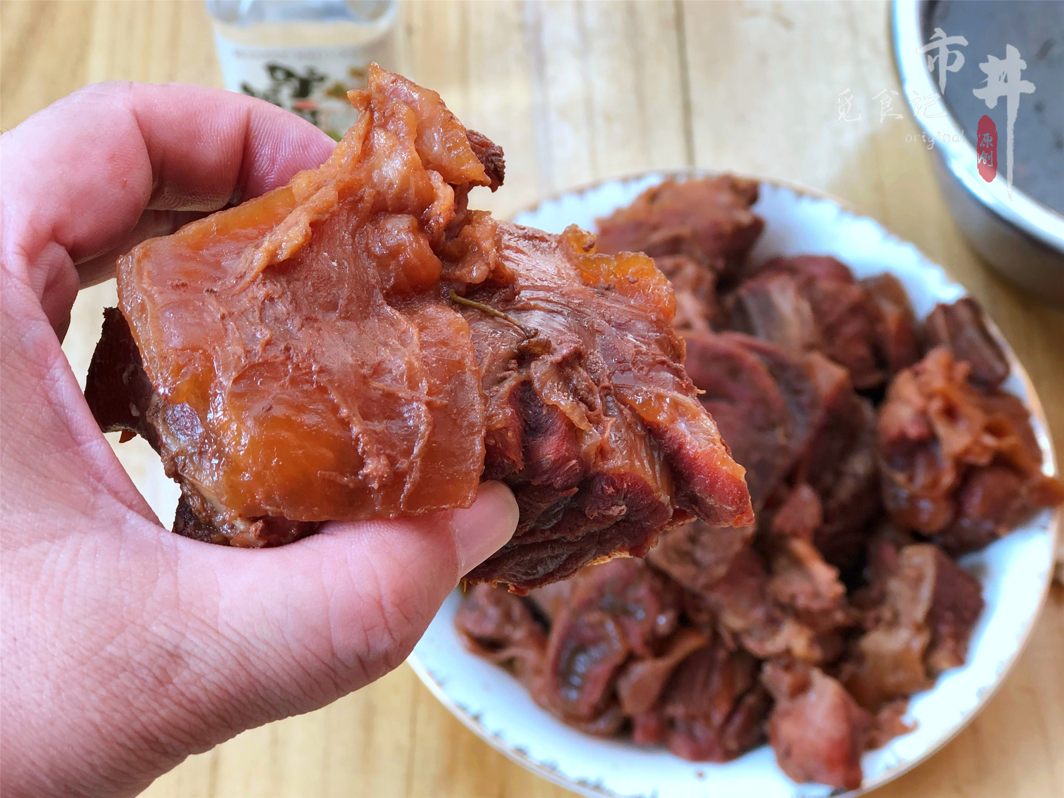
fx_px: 1752
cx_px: 532
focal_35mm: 57
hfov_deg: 33.8
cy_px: 399
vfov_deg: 25.7
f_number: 2.8
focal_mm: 6.6
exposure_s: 1/40
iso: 25
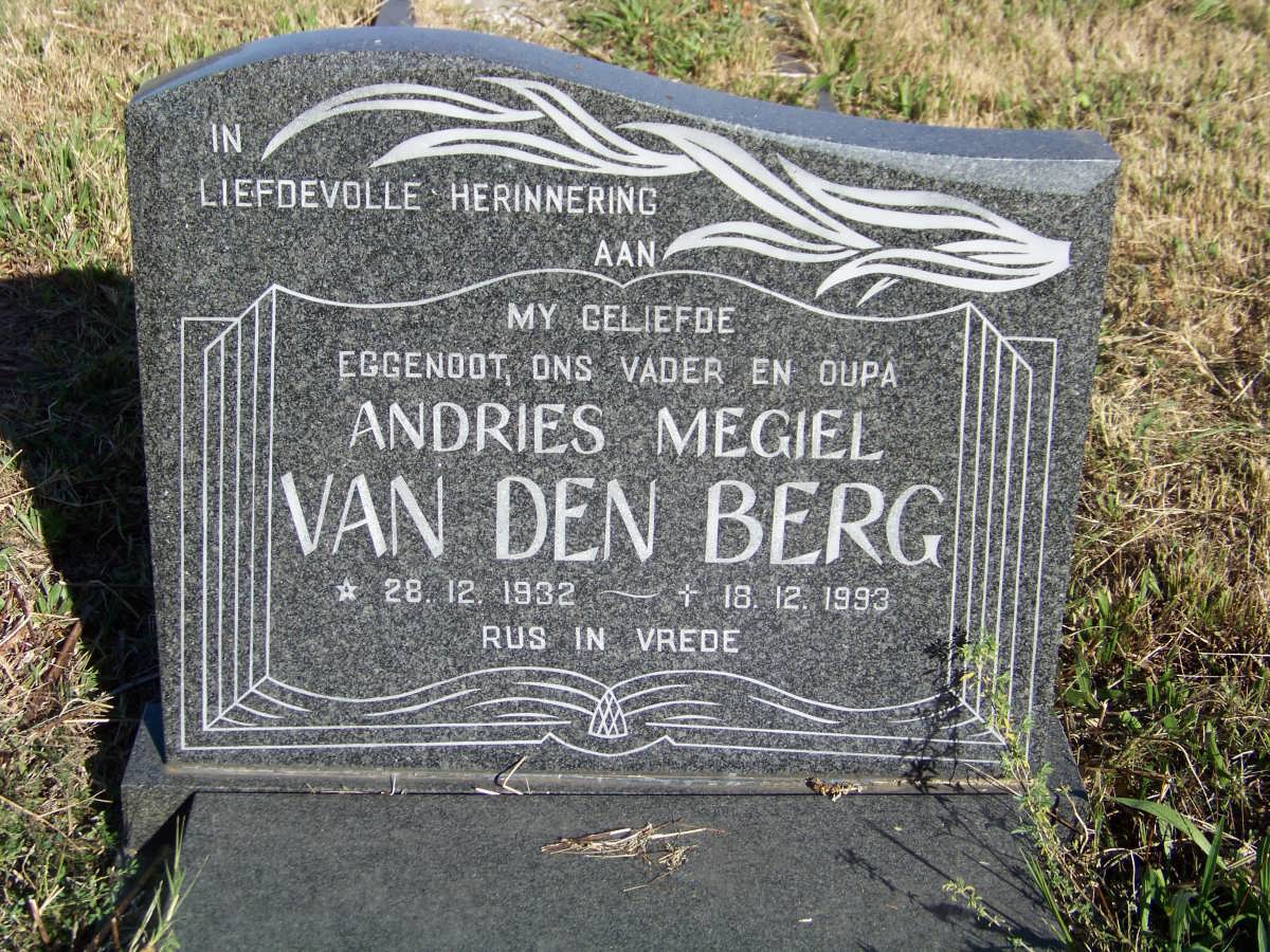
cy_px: 476
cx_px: 635
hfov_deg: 34.9
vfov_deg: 26.6
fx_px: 2018
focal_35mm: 55
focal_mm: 9.36
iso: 64
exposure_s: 1/800
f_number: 3.2
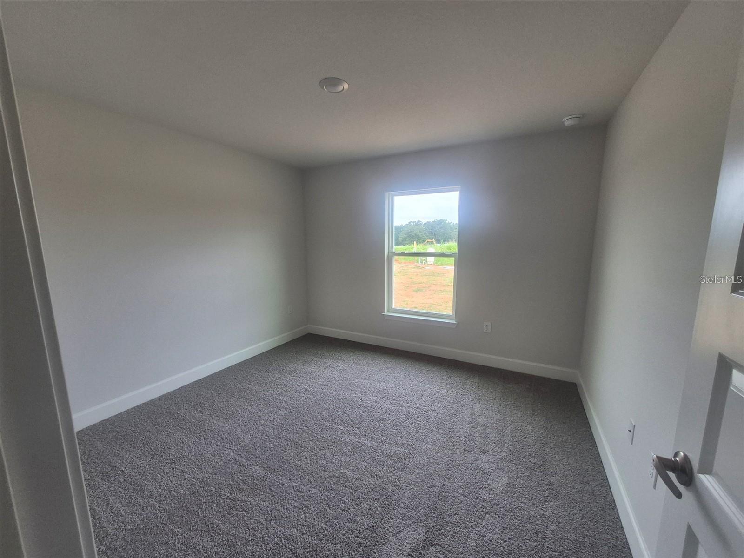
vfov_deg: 89.9
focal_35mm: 13
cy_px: 279
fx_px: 279
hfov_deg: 106.2
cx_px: 372
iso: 80
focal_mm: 1.74
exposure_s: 1/60
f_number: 2.2
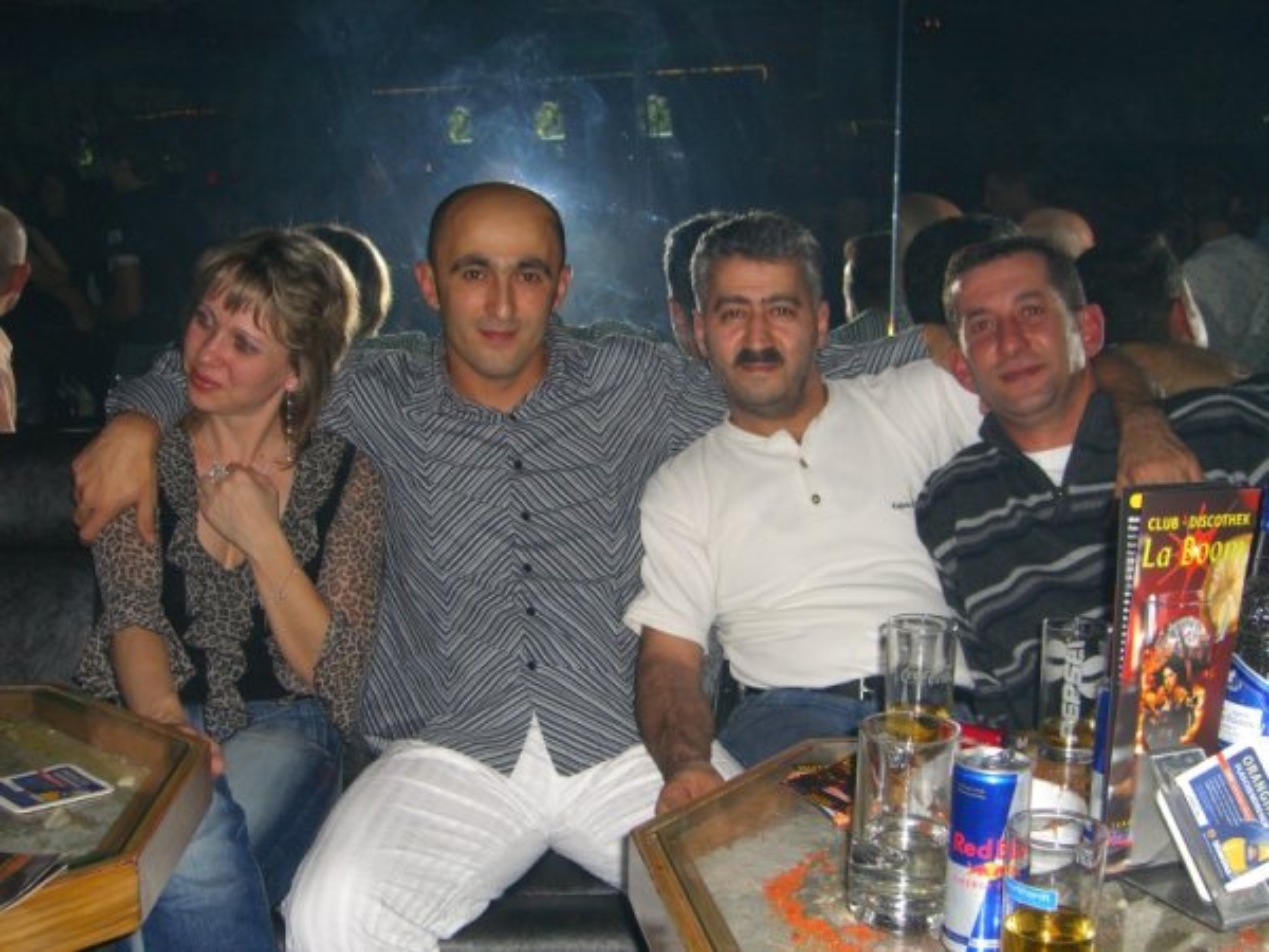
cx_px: 634
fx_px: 1686
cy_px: 476
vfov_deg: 31.5
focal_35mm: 46
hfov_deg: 41.2
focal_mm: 9.5
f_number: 3.1
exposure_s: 1/60
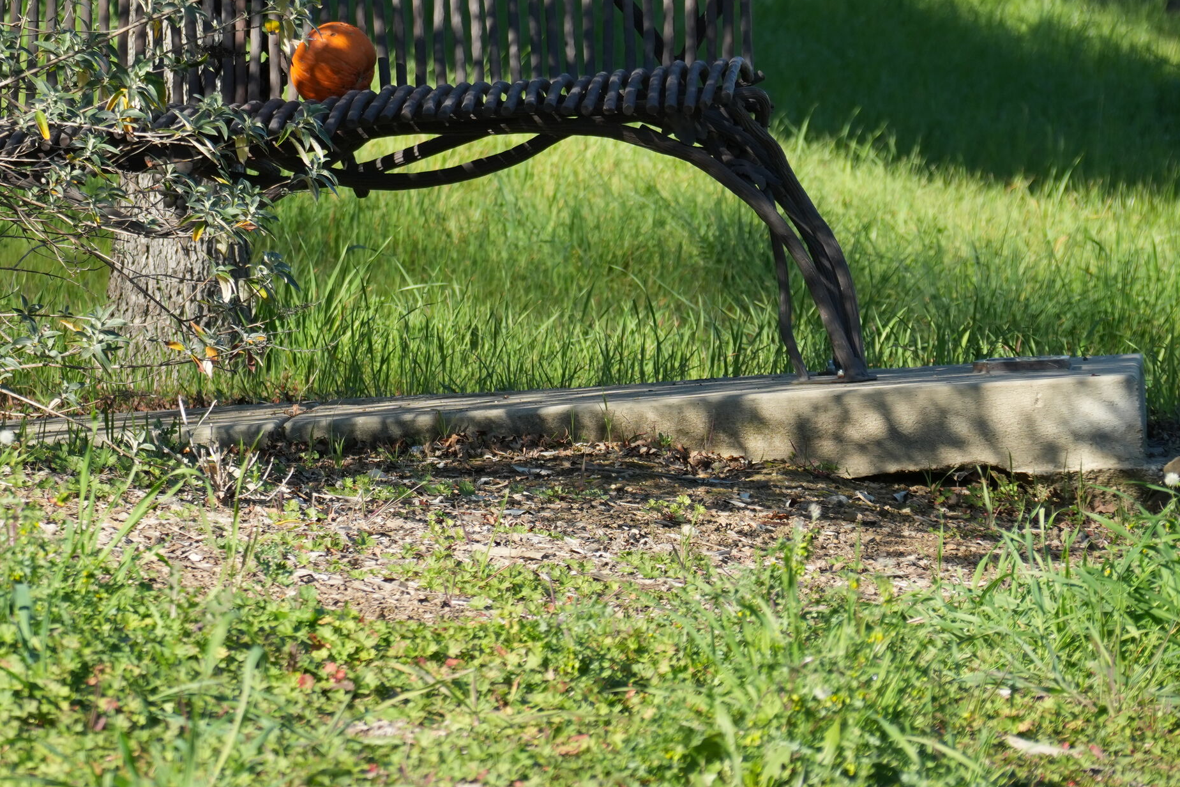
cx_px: 285
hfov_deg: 5.0
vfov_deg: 3.3
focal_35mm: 416
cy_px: 185
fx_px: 13634
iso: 320
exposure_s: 1/500
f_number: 7.1
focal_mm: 178
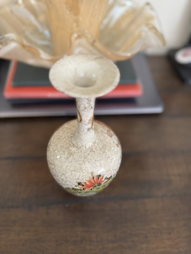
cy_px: 127
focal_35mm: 24
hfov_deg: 56.8
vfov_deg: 71.6
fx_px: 177
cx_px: 96
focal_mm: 6.76
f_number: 1.78
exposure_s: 1/60
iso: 320
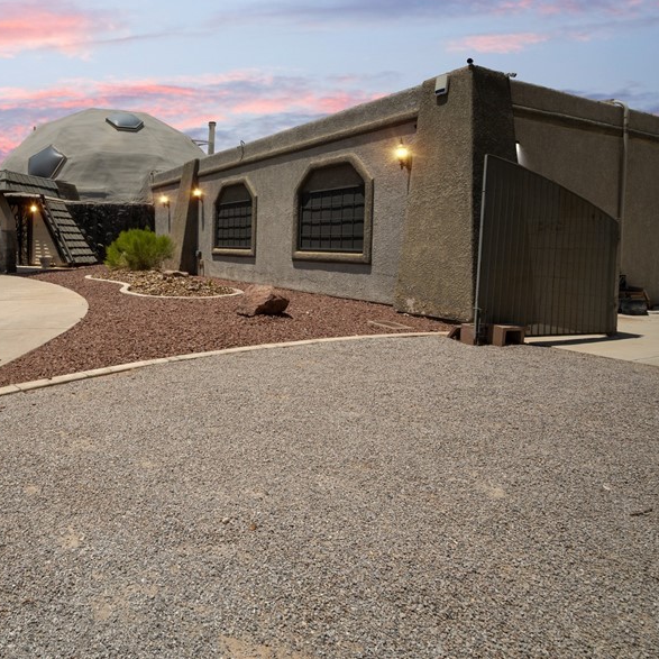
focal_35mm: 22
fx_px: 474
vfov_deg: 68.7
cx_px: 164
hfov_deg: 65.3
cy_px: 254
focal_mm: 14
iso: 100
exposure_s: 1/1000
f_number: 9
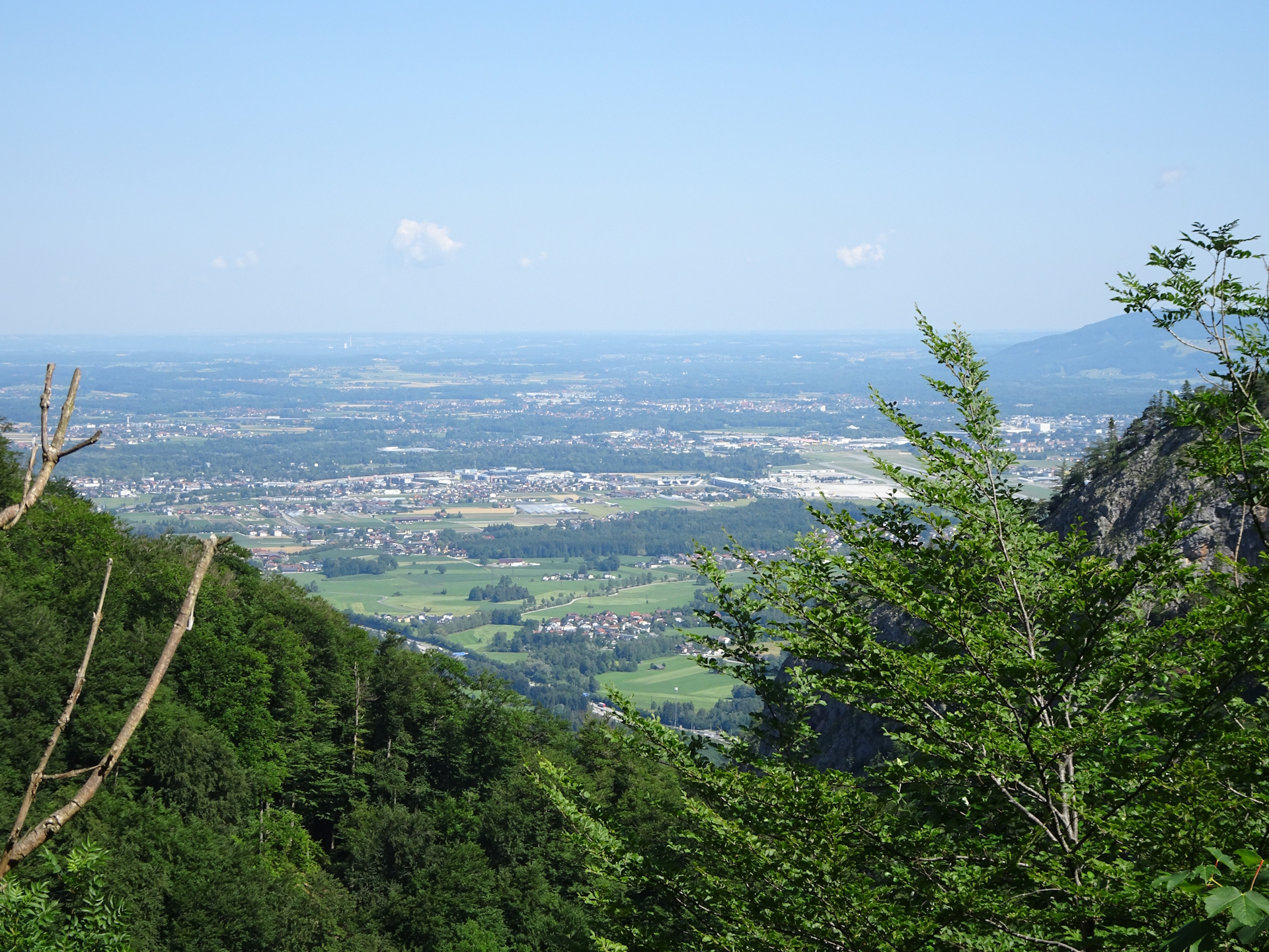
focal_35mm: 68
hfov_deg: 28.6
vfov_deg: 21.6
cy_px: 476
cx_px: 634
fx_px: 2493
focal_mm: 11.66
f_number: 4.5
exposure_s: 1/400
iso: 80
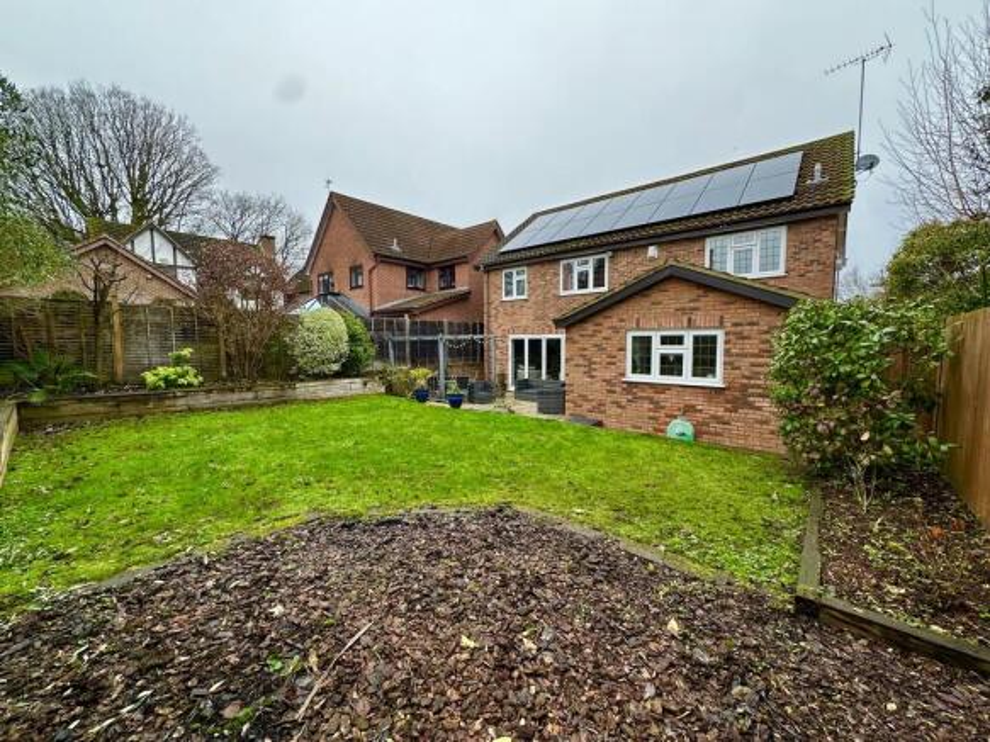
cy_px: 371
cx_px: 495
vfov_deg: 85.7
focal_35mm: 14
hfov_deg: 102.1
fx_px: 400
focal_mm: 2.22
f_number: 2.2
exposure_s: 1/99
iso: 40
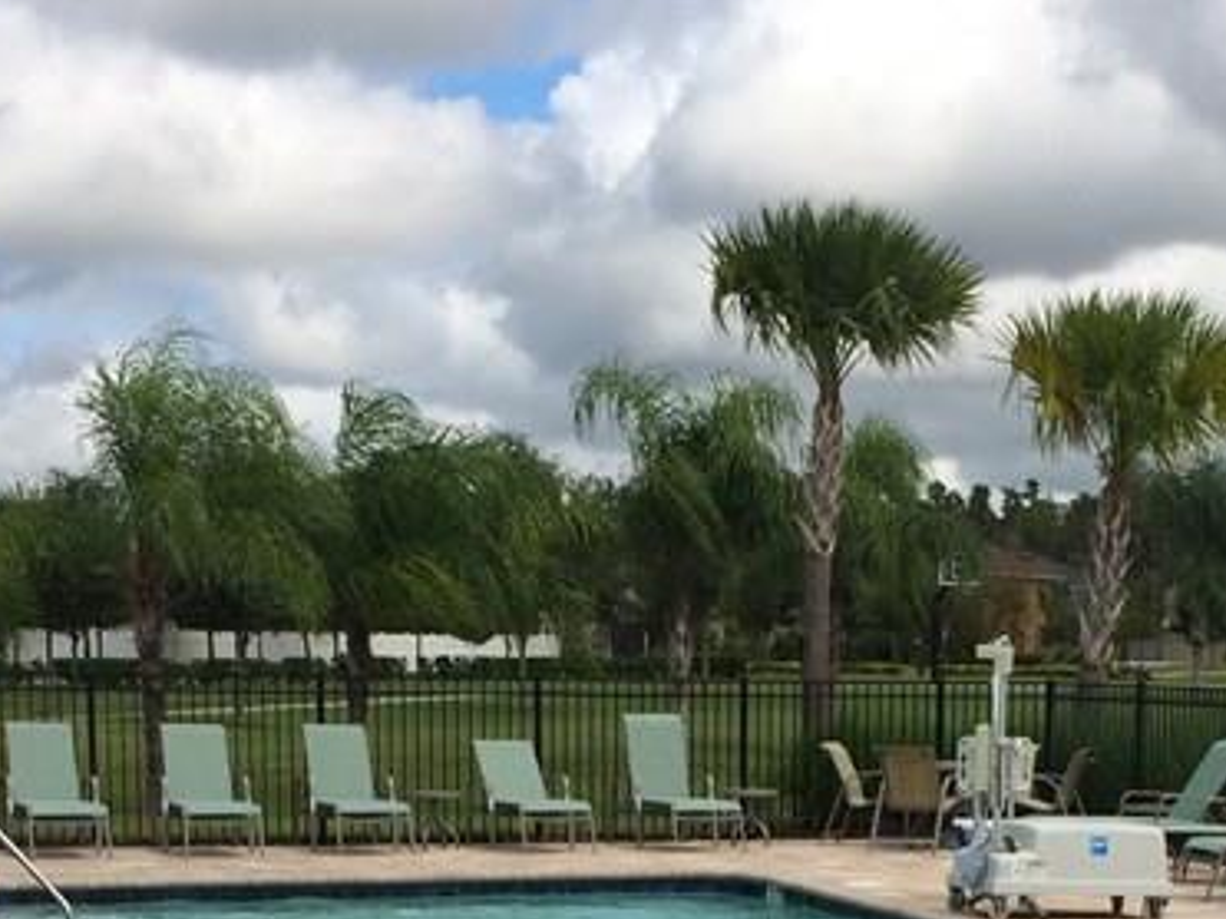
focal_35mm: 80
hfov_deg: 24.3
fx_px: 2832
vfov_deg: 17.7
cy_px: 1055
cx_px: 803
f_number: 2.2
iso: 32
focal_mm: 4.15
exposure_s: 1/3165
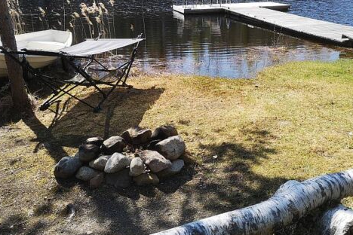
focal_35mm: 36
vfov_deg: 36.9
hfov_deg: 52.9
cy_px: 108
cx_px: 204
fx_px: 353
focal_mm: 5.58
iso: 50
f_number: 1.8
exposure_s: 1/1075
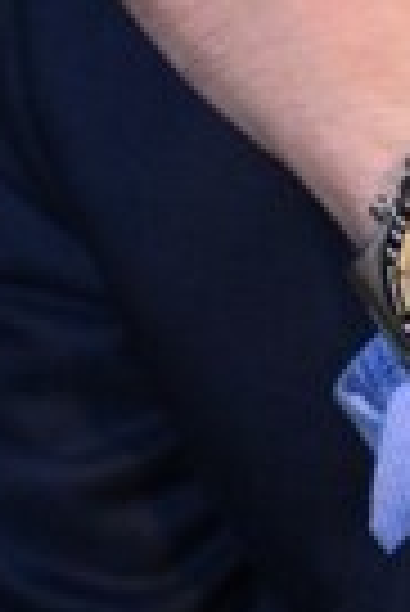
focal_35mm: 526
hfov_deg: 2.6
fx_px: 8962
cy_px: -436
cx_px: 901
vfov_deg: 3.9
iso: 3200
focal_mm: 70
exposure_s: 1/125
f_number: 3.5
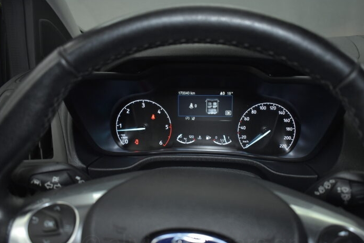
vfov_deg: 43.7
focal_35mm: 30
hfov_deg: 61.9
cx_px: 188
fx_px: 304
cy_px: 129
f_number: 3.5
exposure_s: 1/200
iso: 1600
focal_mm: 18
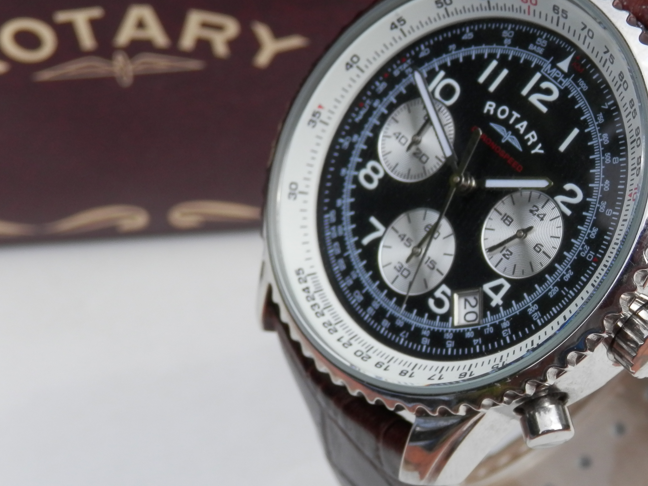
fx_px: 1816
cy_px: 266
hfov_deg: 20.2
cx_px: 433
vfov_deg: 15.2
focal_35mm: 97
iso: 80
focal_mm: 10.8
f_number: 4.2
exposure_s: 1/640
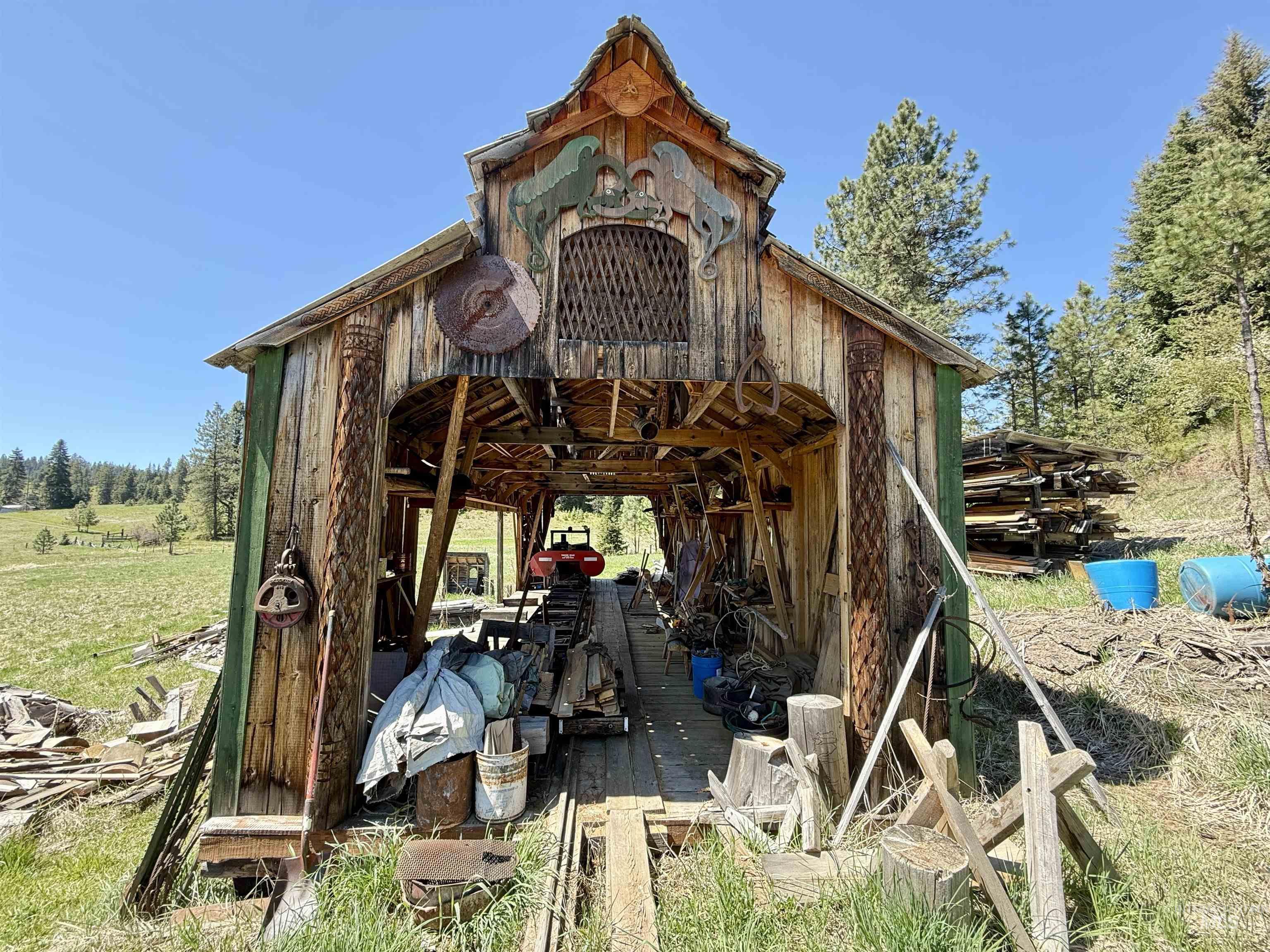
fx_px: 514
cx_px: 635
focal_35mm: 14
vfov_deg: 85.7
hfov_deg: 102.1
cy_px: 476
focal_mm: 2.22
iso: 64
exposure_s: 1/198
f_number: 2.2
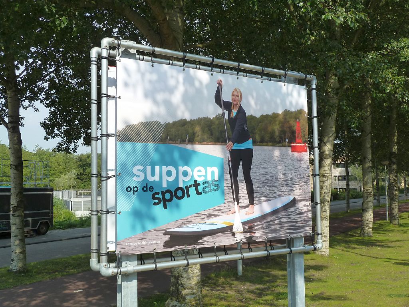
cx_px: 204
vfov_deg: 40.7
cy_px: 154
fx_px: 414
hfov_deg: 52.6
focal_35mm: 35
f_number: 4
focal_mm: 5.7
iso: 125
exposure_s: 1/400
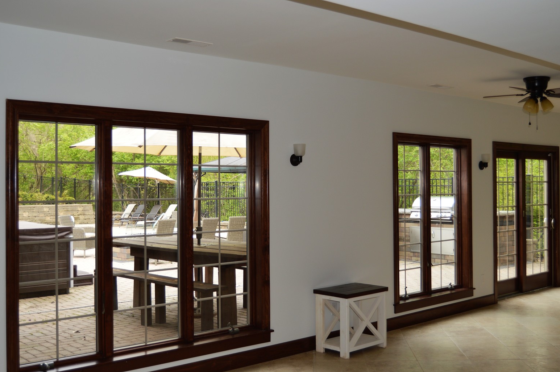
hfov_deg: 47.4
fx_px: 637
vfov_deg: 32.6
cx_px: 286
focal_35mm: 41
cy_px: 180
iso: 140
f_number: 4
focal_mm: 26
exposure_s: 1/125
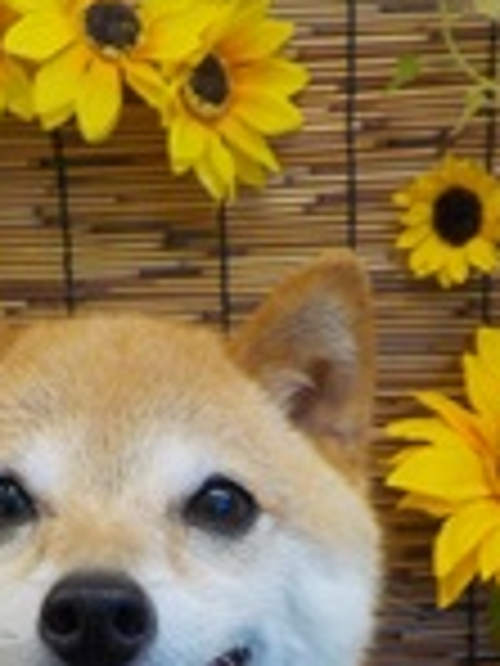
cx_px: 167
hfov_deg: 18.2
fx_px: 1560
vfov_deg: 22.4
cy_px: 778
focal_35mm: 81
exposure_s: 1/30
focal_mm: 4.1
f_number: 3.3
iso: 140
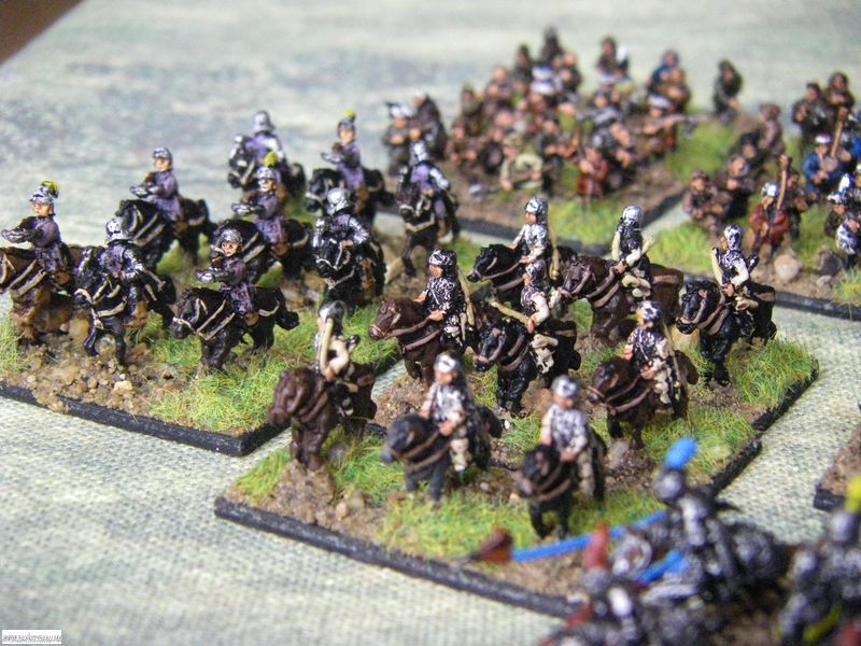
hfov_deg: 25.0
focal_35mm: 78
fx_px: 1940
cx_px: 430
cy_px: 323
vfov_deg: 18.9
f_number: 3.9
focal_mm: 12.8
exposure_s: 1/50
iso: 800
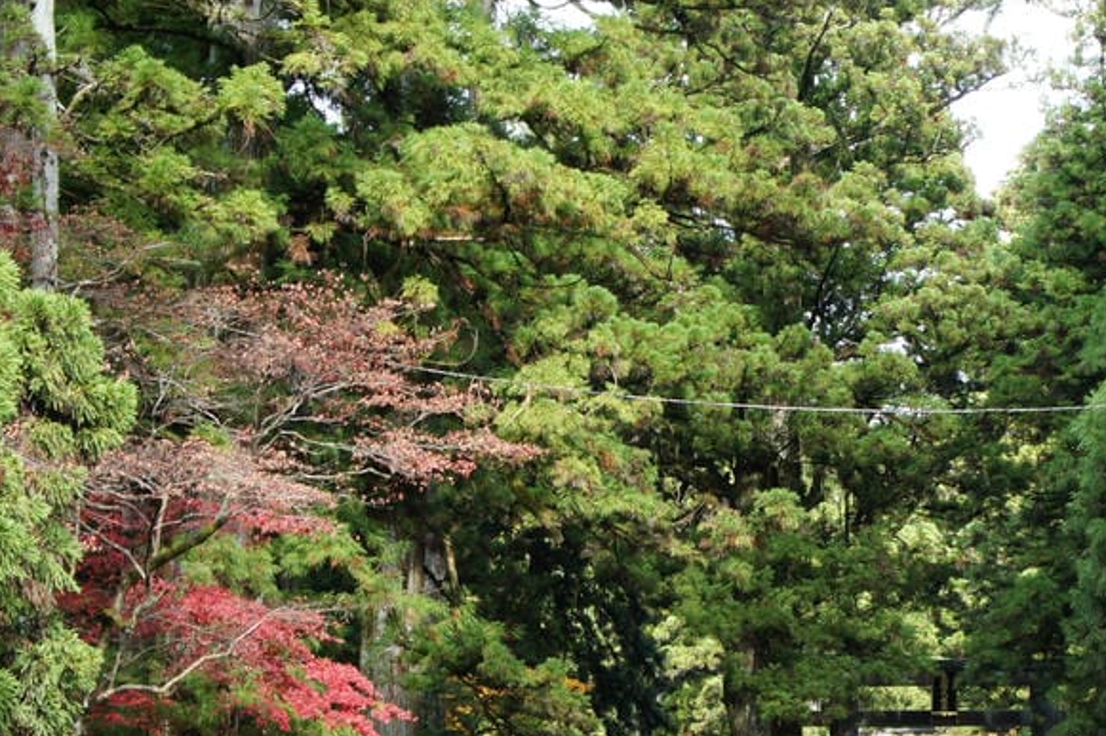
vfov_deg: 14.5
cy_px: 699
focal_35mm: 93
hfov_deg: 21.6
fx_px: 2856
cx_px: 900
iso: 400
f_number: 9
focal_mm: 30
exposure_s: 1/50
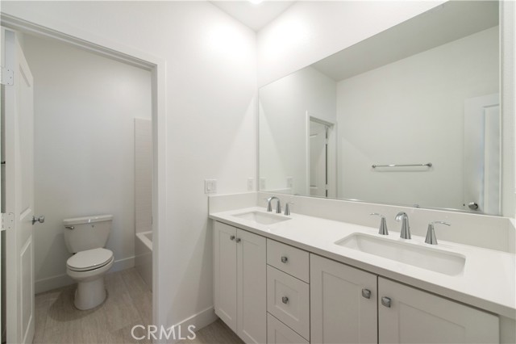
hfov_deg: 104.3
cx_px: 258
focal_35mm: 14
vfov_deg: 81.1
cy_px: 172
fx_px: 201
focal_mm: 14
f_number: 3.2
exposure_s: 1/250
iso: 400
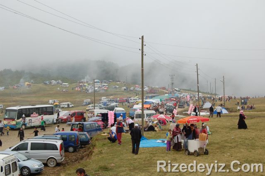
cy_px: 88
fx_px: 441
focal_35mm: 60
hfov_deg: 33.4
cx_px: 132
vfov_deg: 22.6
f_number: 9
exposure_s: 1/320
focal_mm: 40
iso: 200
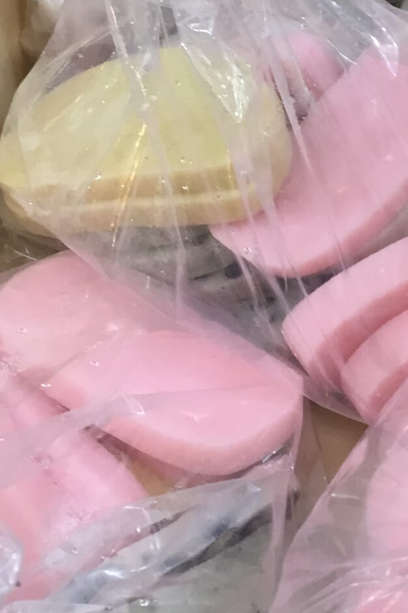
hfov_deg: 15.6
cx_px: 572
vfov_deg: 24.3
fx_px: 1394
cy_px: 98
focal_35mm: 82
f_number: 2.2
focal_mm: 4.15
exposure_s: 1/30
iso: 32
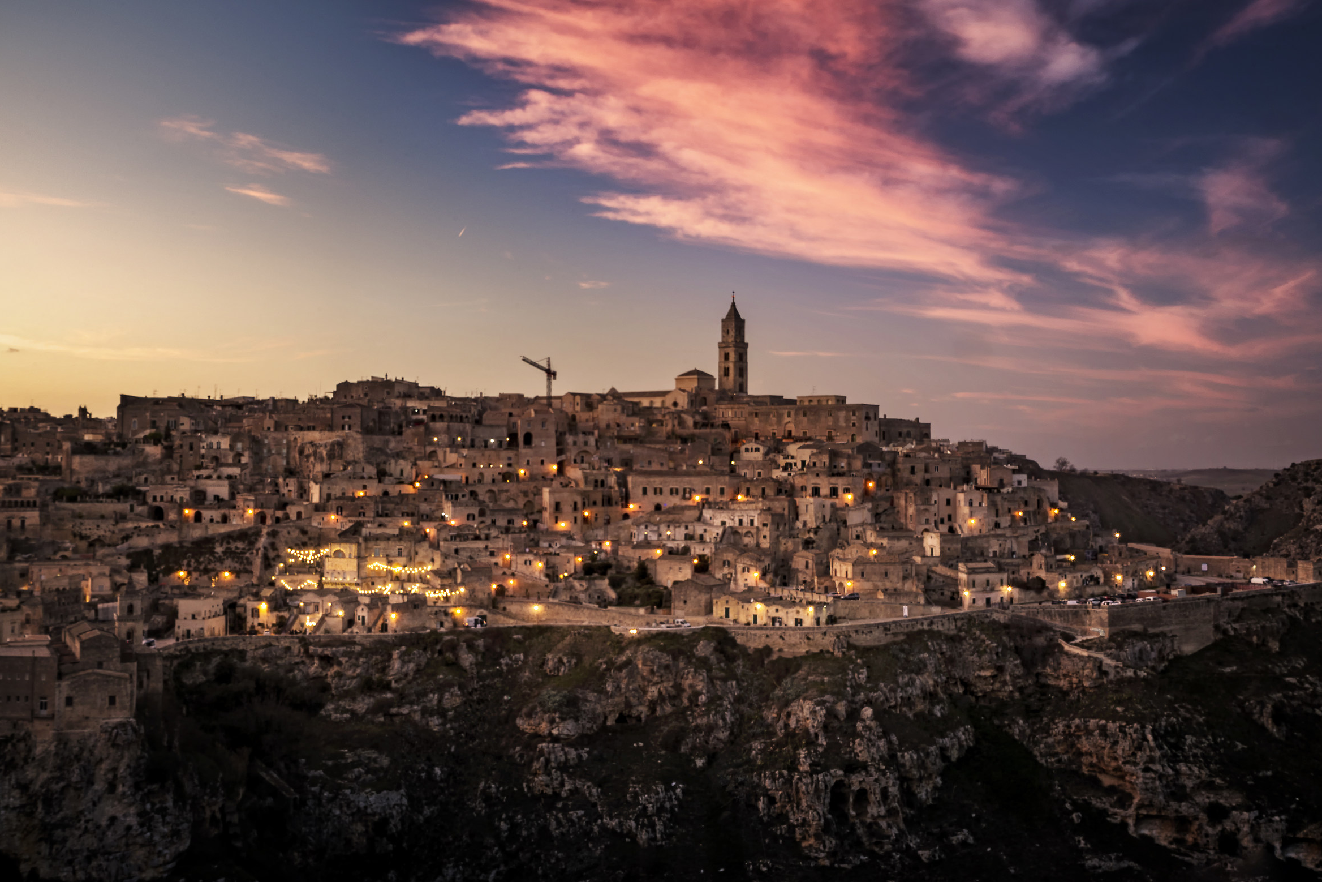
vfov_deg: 35.9
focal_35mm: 37
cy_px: 440
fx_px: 1359
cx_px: 668
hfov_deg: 51.9
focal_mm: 36
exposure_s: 4
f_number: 22
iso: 100
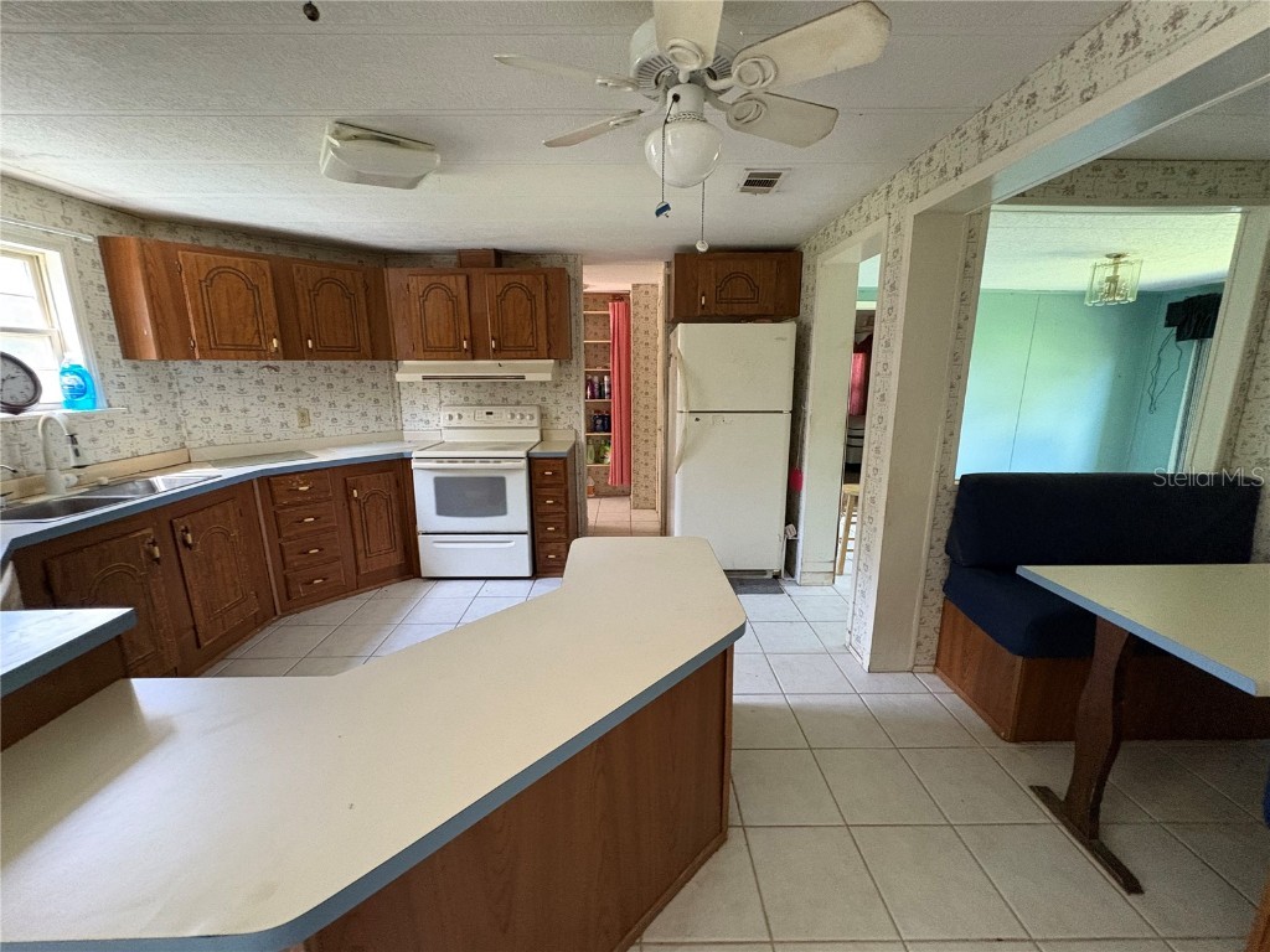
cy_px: 476
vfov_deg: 85.7
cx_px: 635
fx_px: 514
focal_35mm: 14
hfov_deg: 102.1
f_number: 2.2
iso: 640
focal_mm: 2.22
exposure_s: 1/60
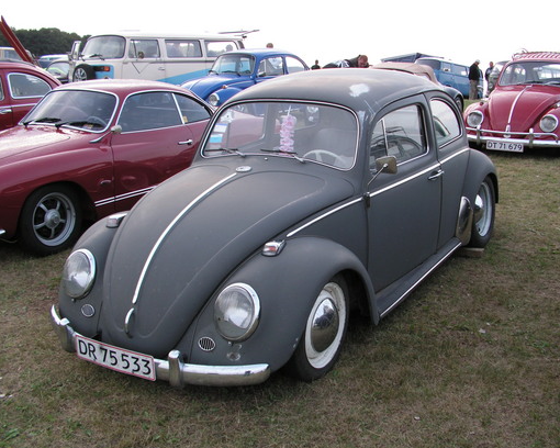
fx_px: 663
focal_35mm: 40
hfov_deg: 45.8
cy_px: 225
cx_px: 301
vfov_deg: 37.3
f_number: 3.2
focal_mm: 6.4
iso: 50
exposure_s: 1/80
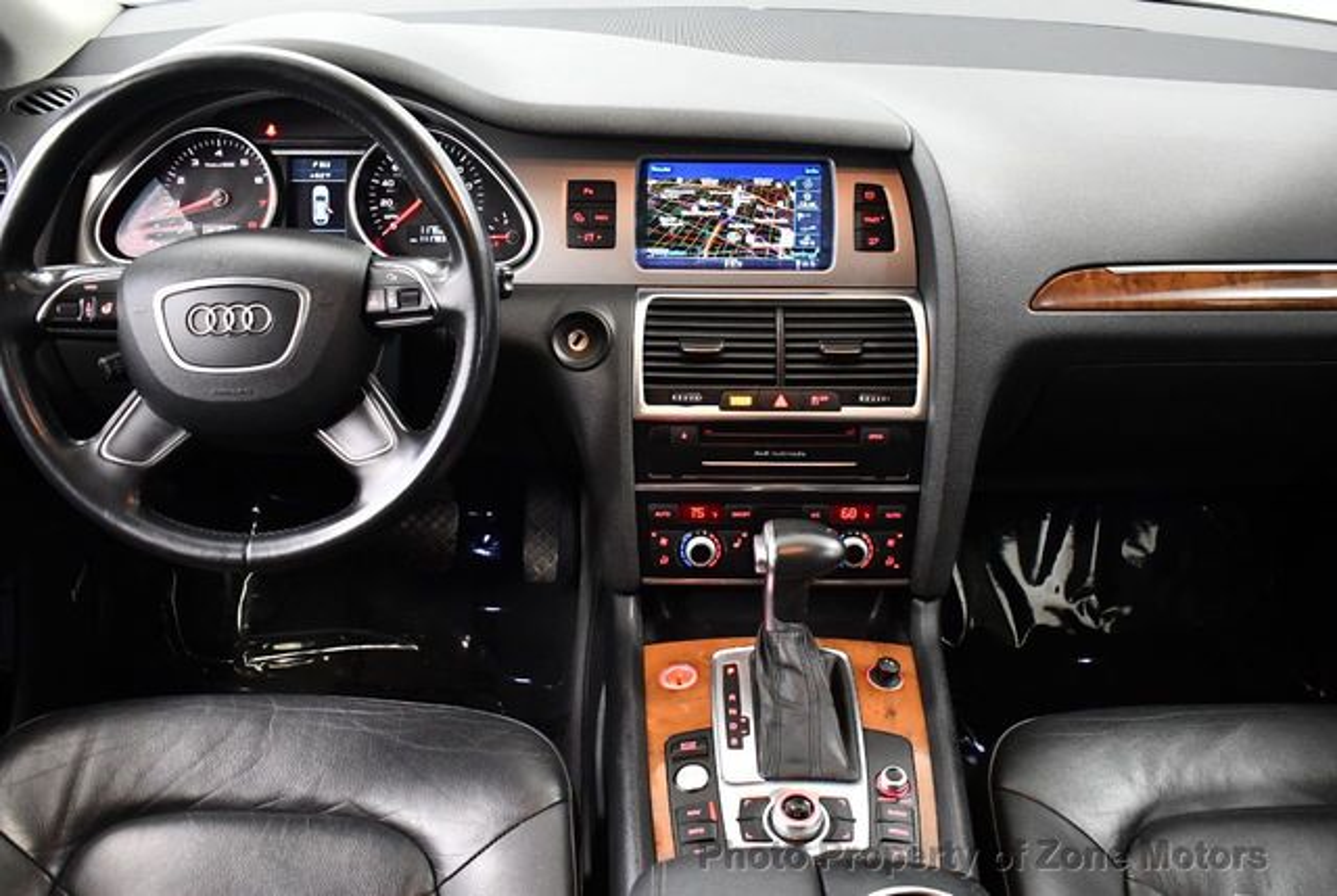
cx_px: 668
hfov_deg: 53.1
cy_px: 448
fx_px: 1339
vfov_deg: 37.0
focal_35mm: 36
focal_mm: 18
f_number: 3.5
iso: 3600
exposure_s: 1/60
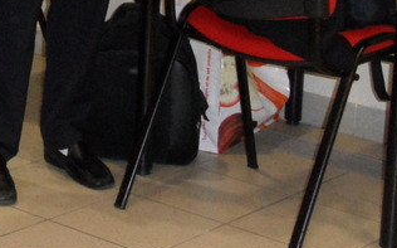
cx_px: -139
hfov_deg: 15.3
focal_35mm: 129
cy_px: -179
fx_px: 1395
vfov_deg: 9.7
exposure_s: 1/45
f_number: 3.6
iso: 480
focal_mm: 6.5
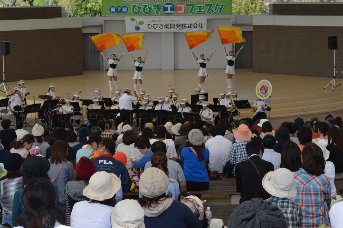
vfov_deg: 16.5
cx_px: 172
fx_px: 785
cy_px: 114
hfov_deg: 24.6
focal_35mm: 82
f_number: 10
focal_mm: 55
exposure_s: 1/400
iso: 800
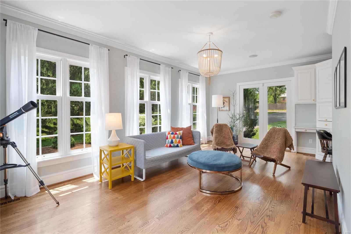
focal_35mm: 16
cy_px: 117
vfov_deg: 73.7
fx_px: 156
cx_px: 176
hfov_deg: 96.7
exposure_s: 1/15
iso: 400
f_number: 8
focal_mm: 8
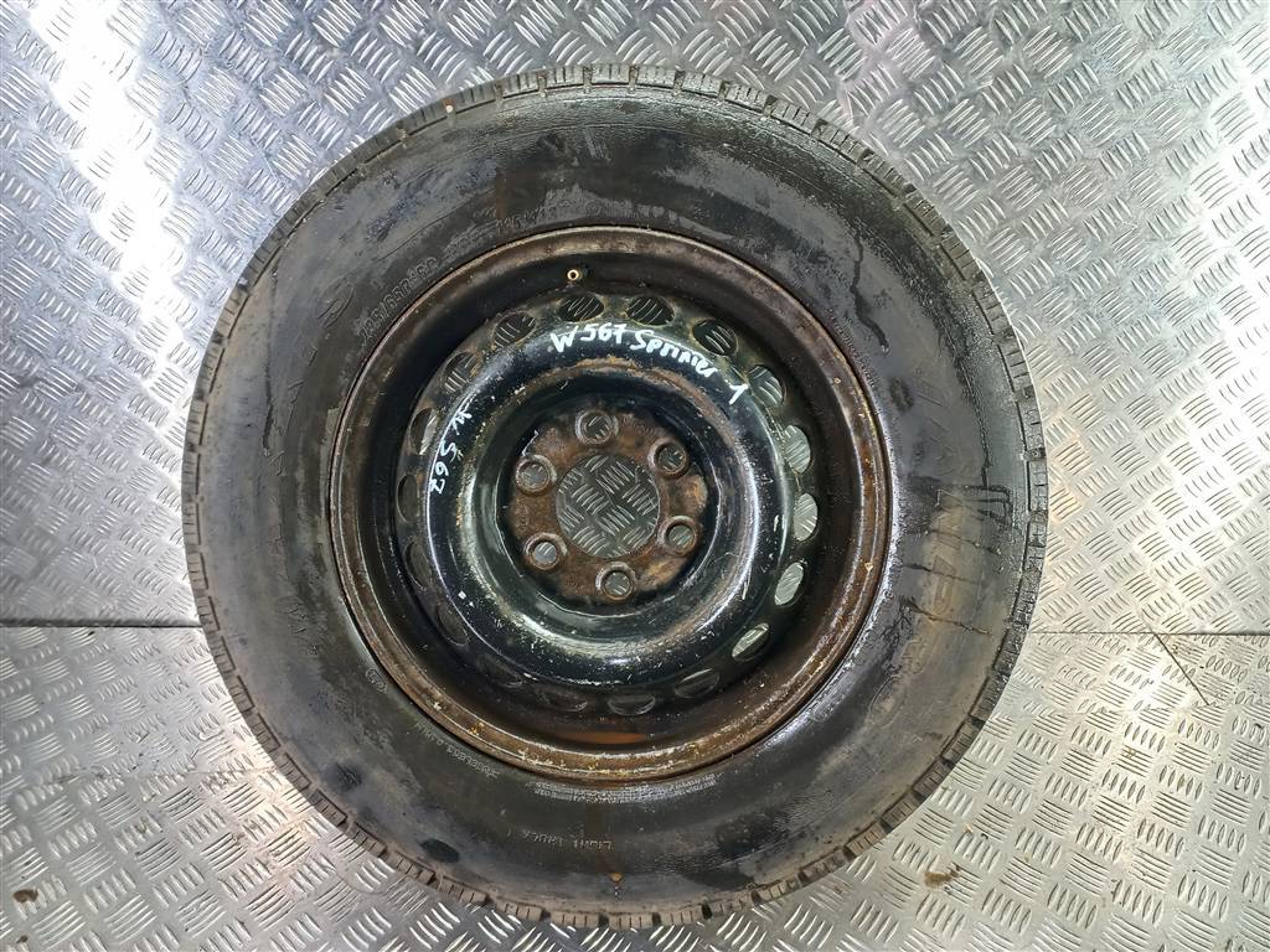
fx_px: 917
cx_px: 635
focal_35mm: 25
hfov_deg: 69.4
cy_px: 476
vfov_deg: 54.9
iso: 160
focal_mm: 4.6
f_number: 1.8
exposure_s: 1/33
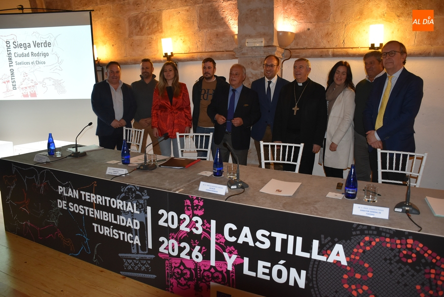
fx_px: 333
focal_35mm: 27
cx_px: 222
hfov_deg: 67.3
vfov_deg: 48.0
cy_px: 148
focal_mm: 18
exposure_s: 1/60
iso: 1100
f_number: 3.5
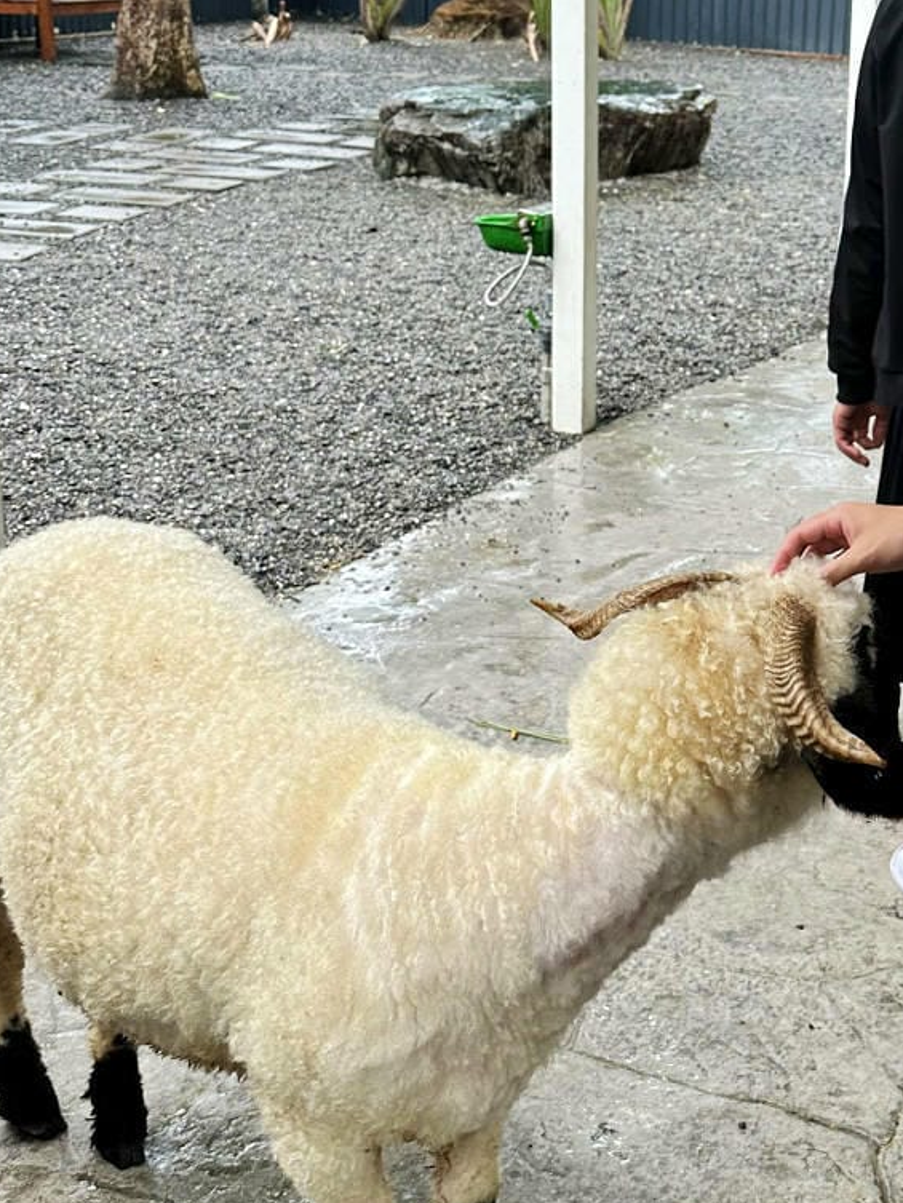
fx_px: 1773
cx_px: 839
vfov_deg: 37.2
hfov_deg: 27.4
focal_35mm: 51
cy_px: 431
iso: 64
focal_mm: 6.86
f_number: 1.78
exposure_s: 1/221
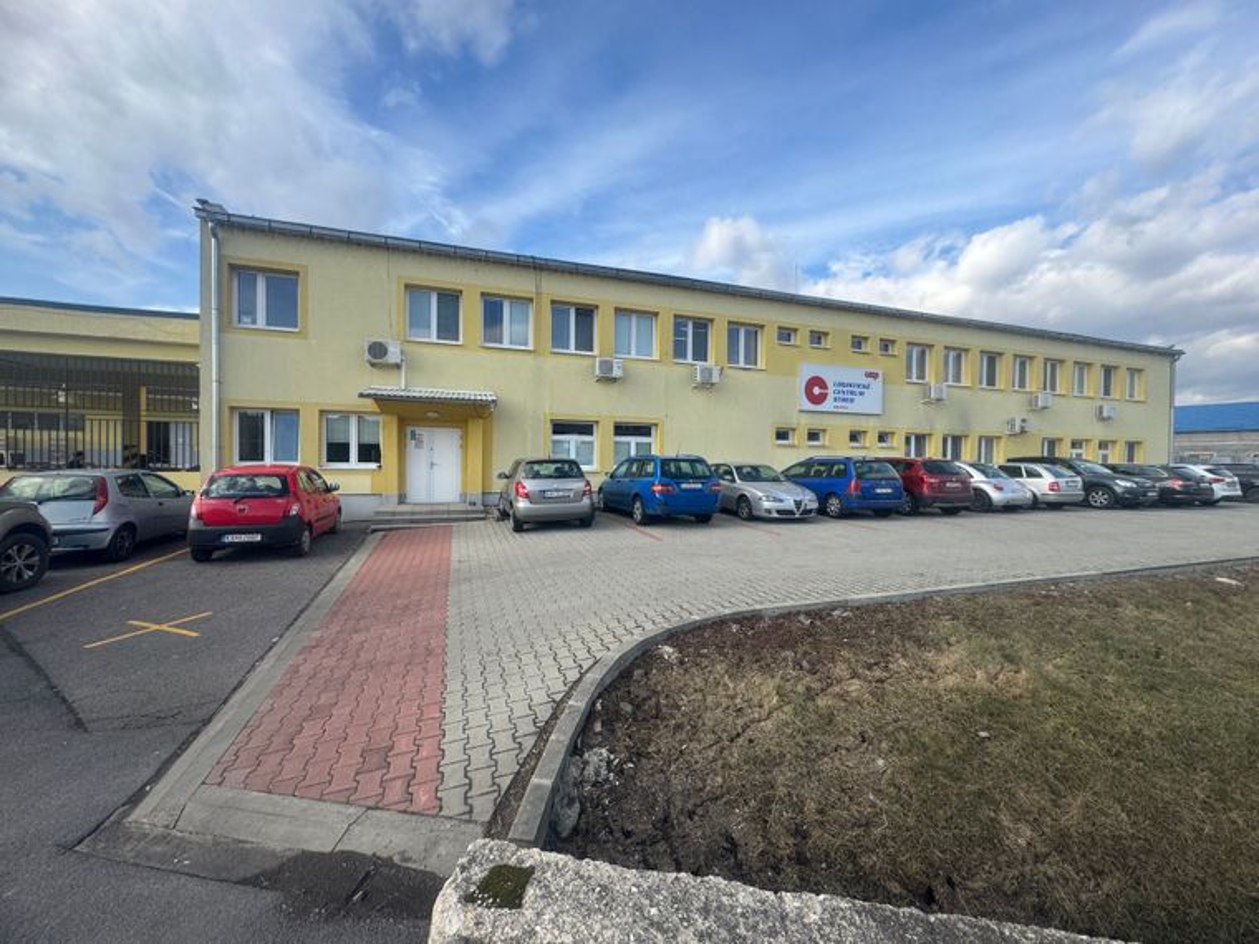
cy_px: 472
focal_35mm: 14
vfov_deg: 85.7
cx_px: 630
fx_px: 509
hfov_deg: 102.1
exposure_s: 1/879
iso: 50
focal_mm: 2.22
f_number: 2.2
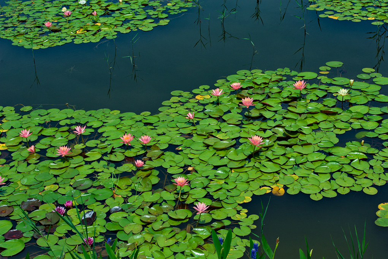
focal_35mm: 70
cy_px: 130
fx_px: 754
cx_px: 194
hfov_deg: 28.9
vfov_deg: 19.4
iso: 200
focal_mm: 70
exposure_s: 1/250
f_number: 10
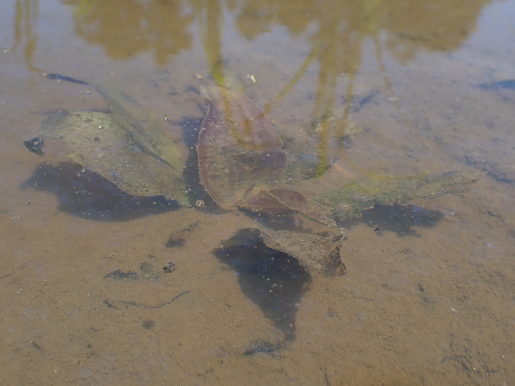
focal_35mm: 38
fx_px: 566
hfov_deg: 48.9
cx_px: 231
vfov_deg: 37.7
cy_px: 186
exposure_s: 1/800
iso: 100
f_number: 3.2
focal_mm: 5.4
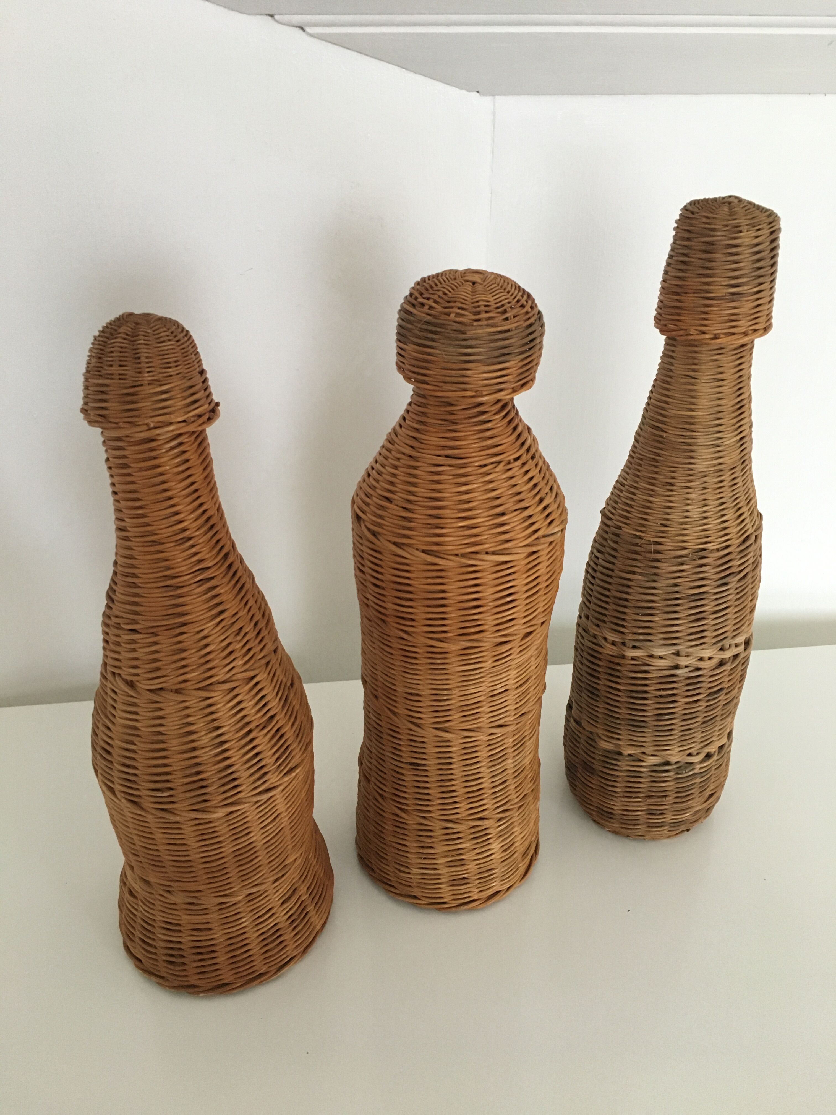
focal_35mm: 29
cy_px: 558
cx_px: 418
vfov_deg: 61.7
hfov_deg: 48.2
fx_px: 934
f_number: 2.2
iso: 200
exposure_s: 1/30
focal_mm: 4.15
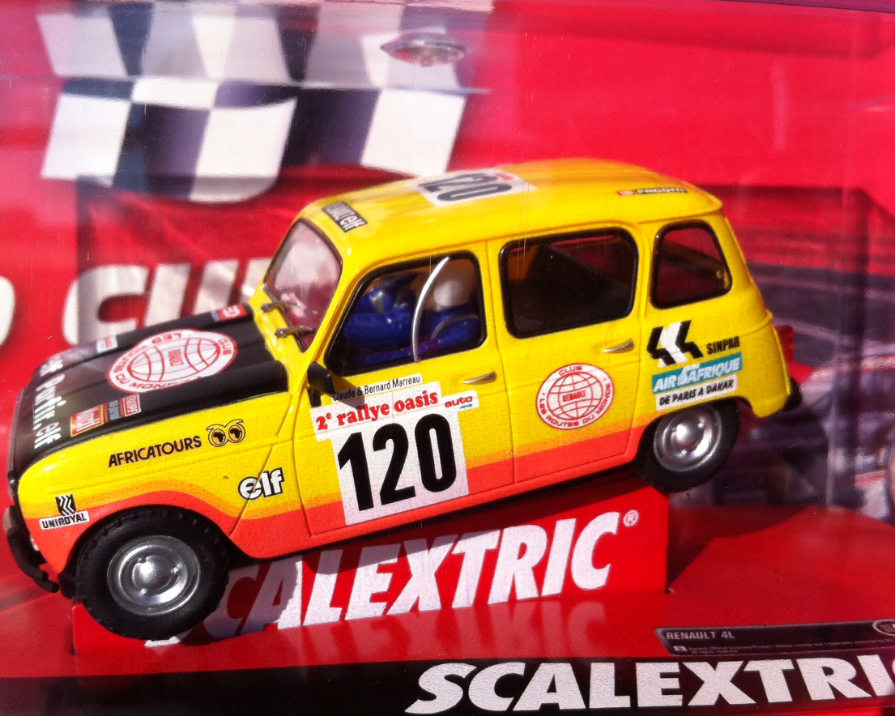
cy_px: 390
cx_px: 466
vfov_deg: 37.3
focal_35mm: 40
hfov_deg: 45.8
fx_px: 1060
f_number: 2.8
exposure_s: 1/2011
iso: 80
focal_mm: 3.85
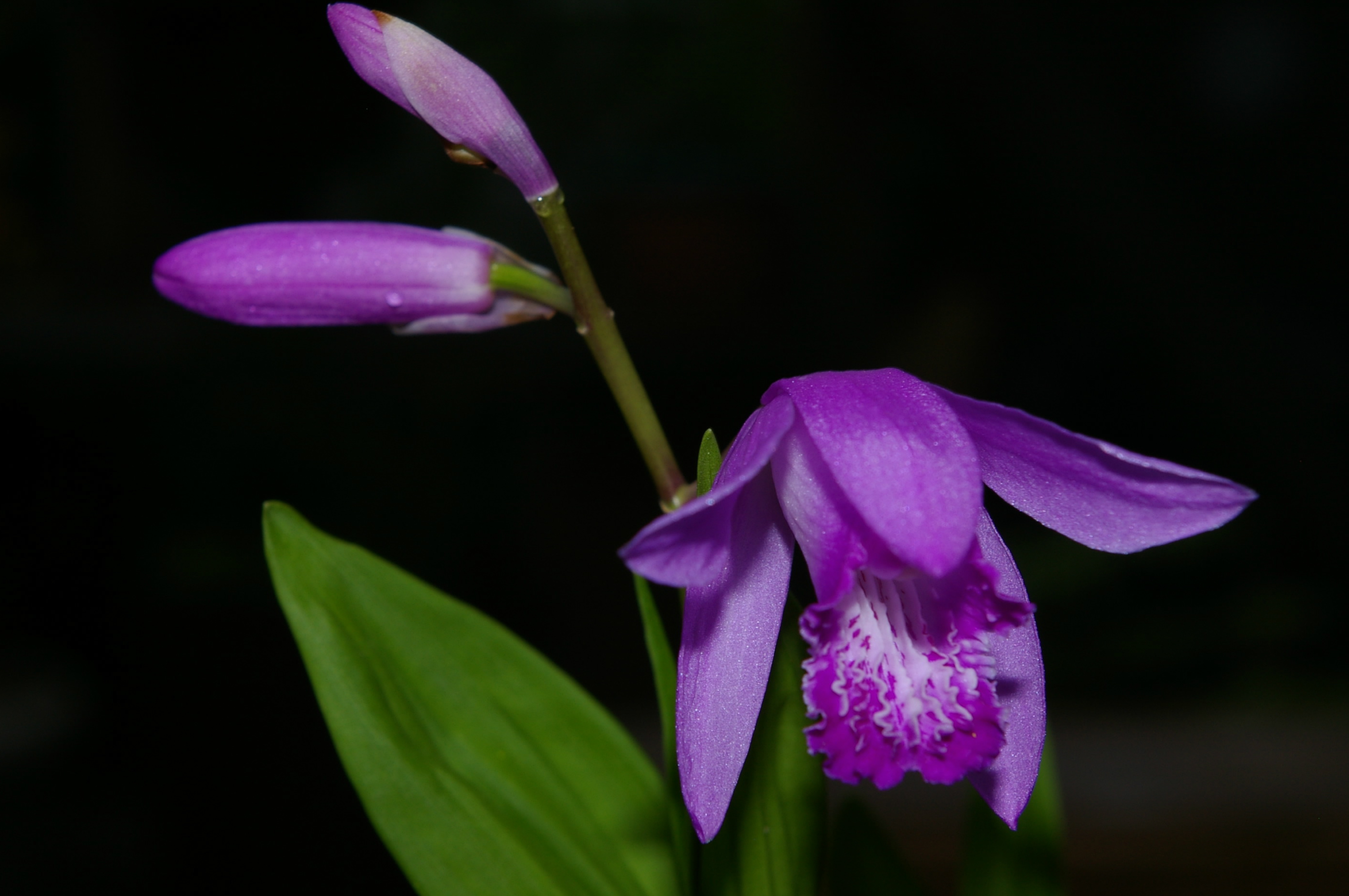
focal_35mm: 89
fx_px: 3315
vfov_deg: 15.4
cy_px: 464
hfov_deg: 23.0
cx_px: 660
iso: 200
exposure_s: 1/60
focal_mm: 55
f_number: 13
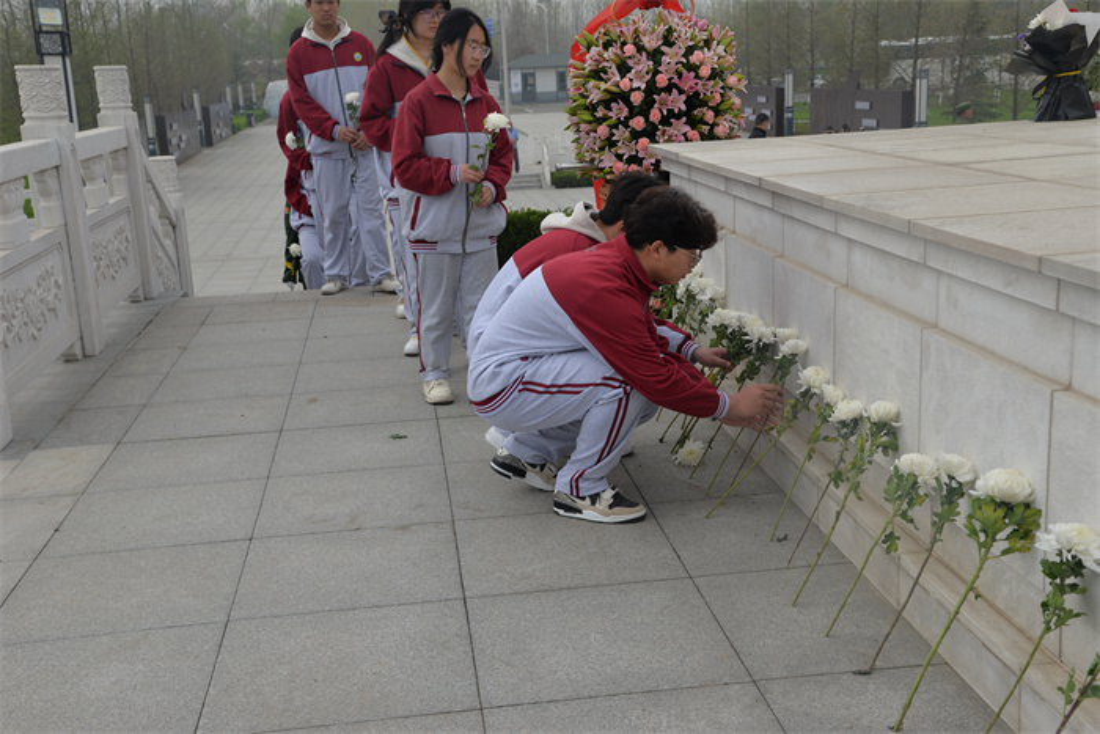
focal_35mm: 44
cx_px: 550
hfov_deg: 44.5
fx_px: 1345
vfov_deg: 30.5
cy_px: 367
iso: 140
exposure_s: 1/250
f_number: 8
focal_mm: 44
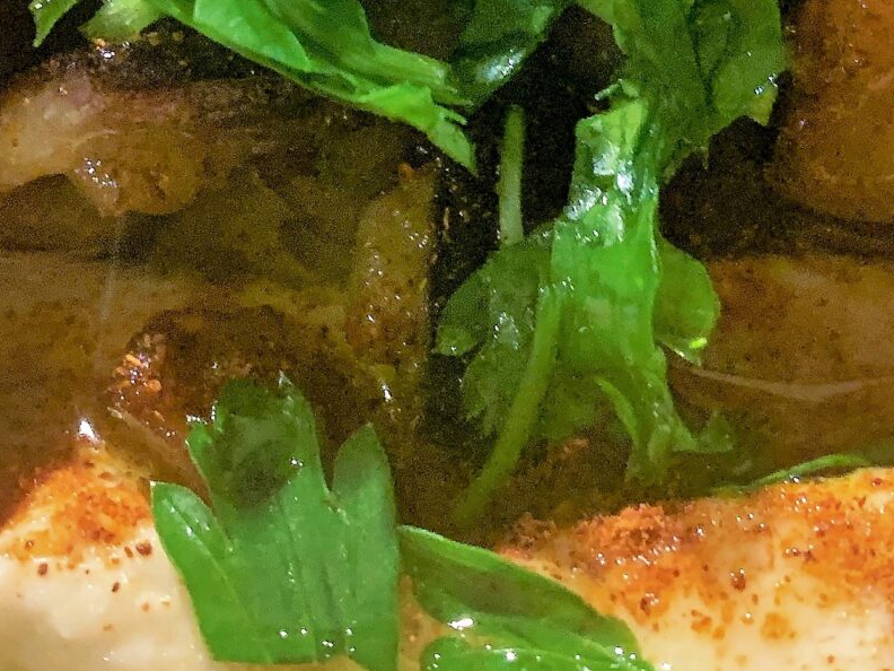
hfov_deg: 23.2
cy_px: -128
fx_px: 2169
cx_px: 357
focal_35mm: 84
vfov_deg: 16.8
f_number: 1.8
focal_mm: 4.25
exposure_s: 1/50
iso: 320
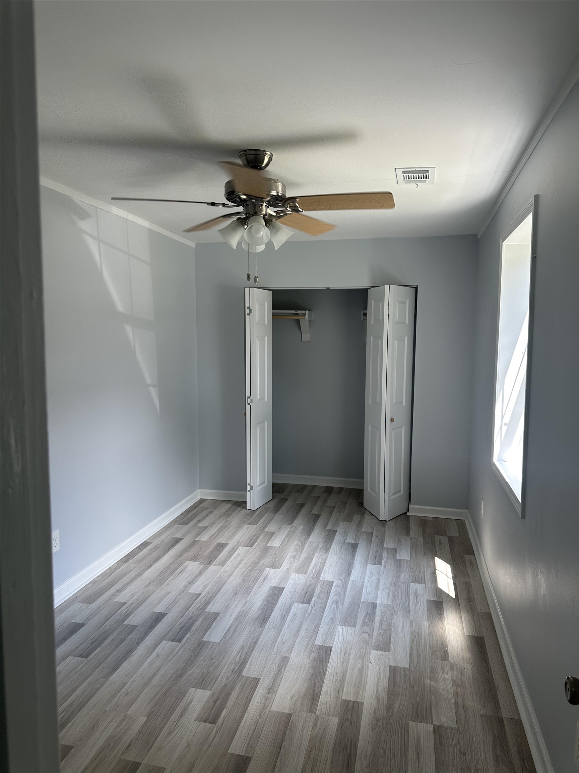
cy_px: 386
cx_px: 290
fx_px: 535
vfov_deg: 71.6
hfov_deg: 56.8
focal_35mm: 24
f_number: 1.78
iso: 80
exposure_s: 1/181
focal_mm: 6.86
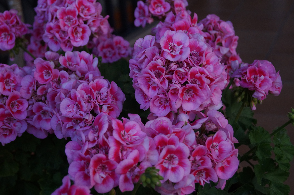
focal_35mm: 75
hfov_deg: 27.0
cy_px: 98
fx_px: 612
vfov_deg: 18.1
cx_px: 147
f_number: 5.6
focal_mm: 50
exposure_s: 1/640
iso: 800
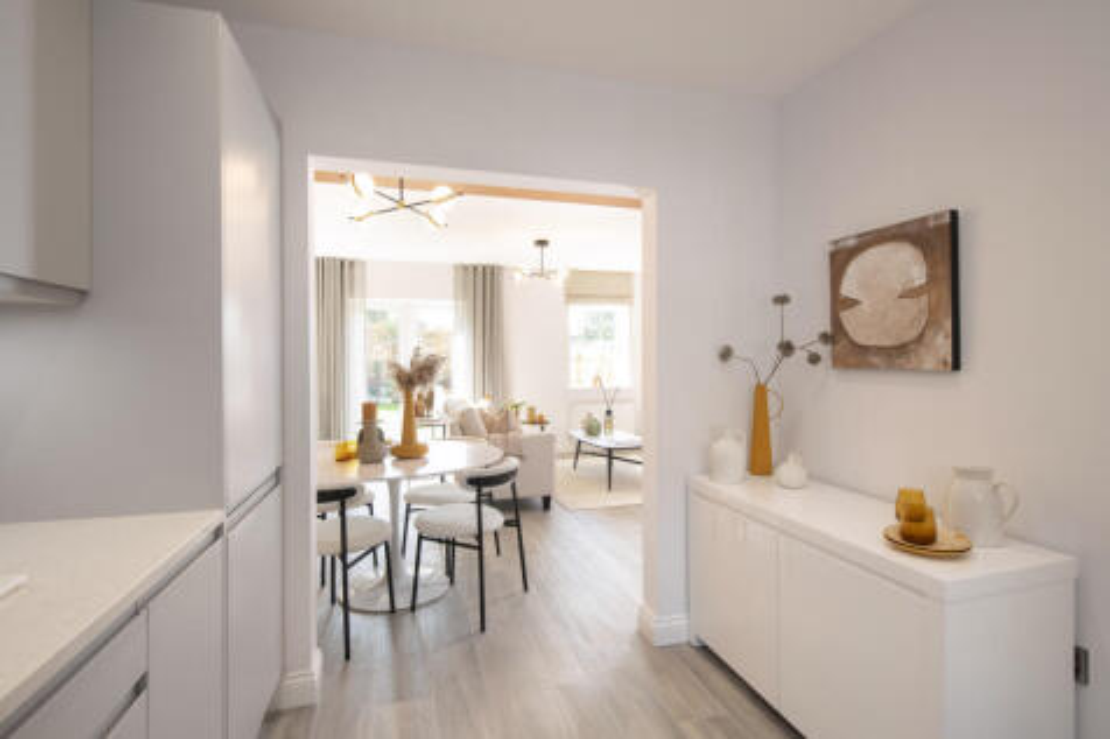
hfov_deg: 90.0
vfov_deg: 67.3
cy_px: 370
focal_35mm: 18
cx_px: 555
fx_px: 555
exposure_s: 1/20
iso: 400
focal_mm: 18
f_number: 9
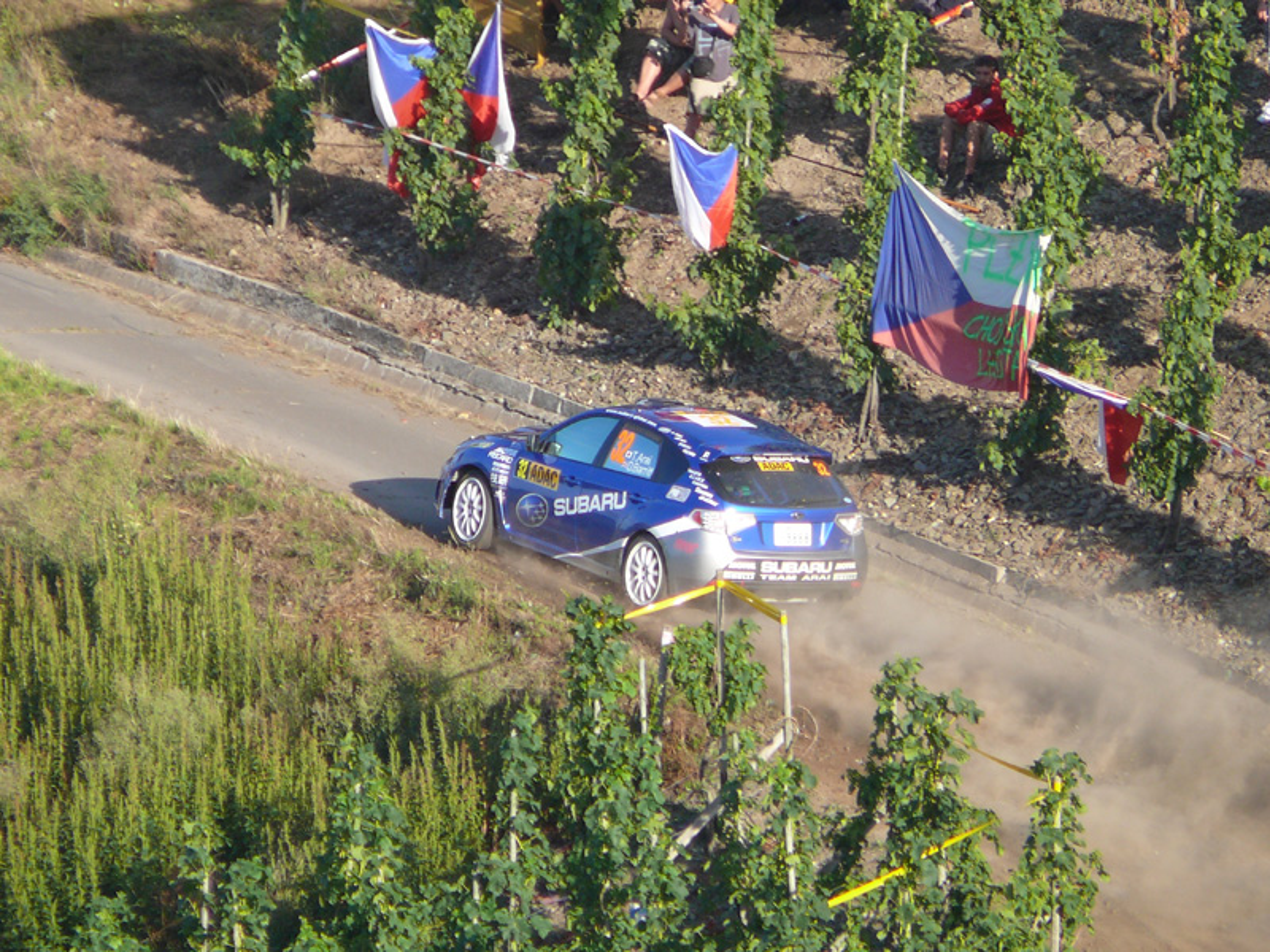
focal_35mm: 598
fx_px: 21940
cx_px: 635
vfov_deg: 2.5
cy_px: 476
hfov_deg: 3.3
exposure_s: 1/500
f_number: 3.7
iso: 100
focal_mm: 88.8
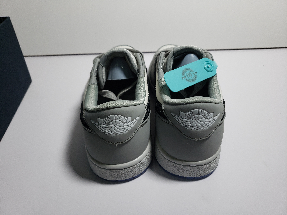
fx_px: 216
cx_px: 144
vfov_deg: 53.1
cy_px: 108
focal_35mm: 26
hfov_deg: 67.3
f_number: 1.5
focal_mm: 4.3
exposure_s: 1/441
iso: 50
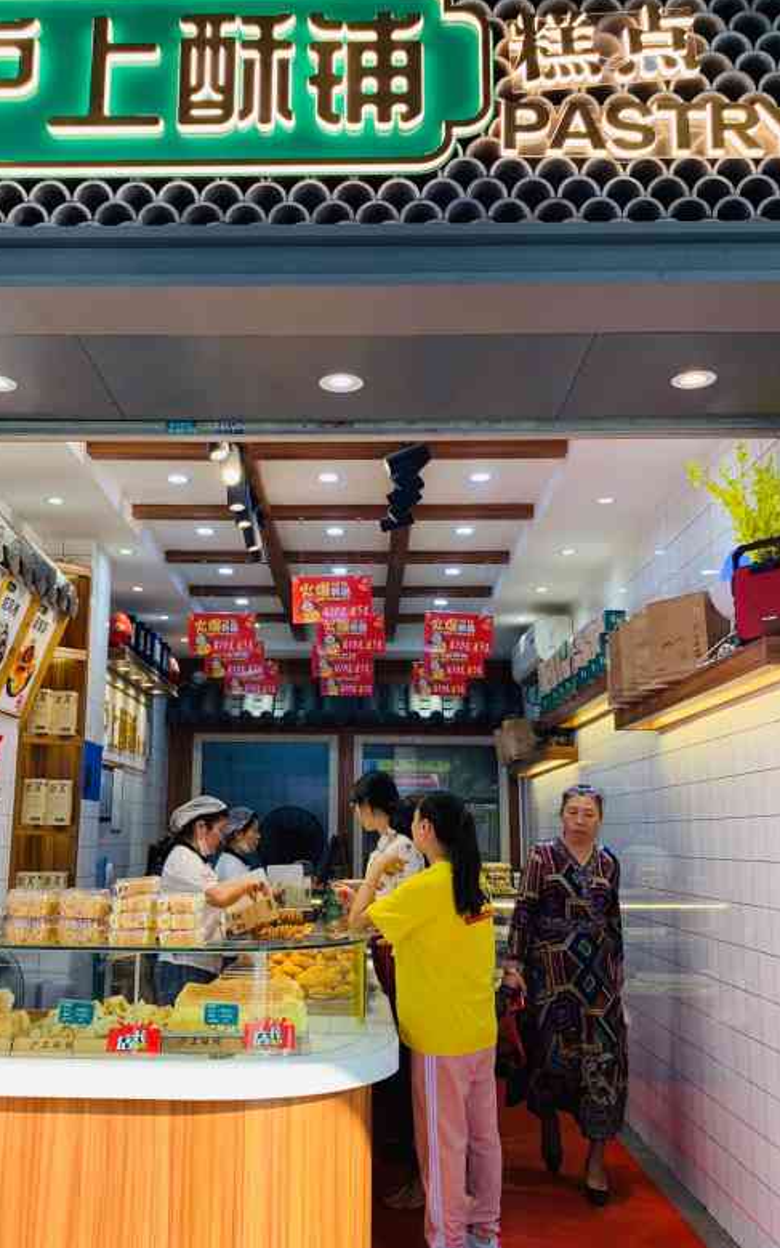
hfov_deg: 38.2
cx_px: 319
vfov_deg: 58.1
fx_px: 1122
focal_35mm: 33
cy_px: 637
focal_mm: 4.25
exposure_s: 1/122
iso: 40
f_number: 1.8
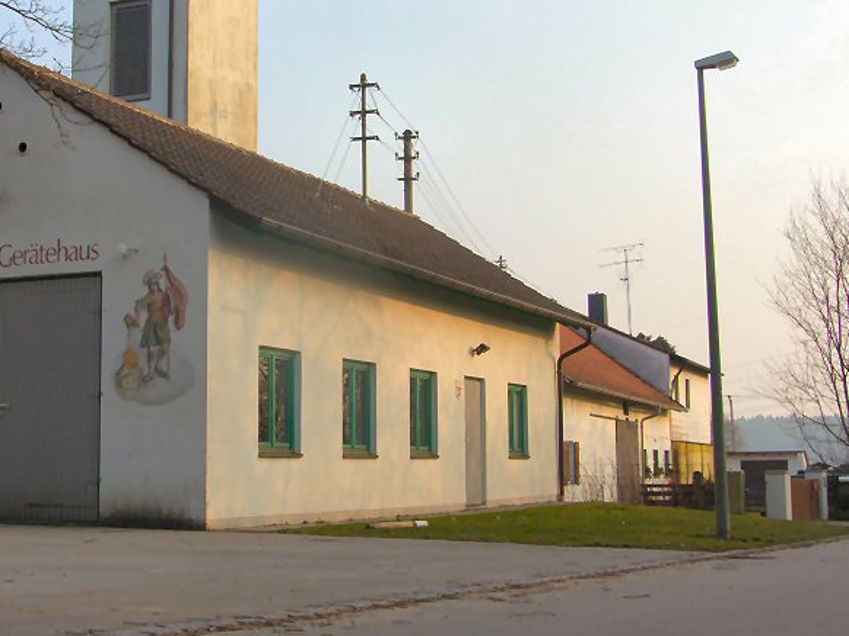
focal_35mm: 55
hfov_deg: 34.8
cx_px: 317
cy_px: 293
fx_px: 1348
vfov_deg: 26.5
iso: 50
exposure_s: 1/250
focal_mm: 10.3
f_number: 5
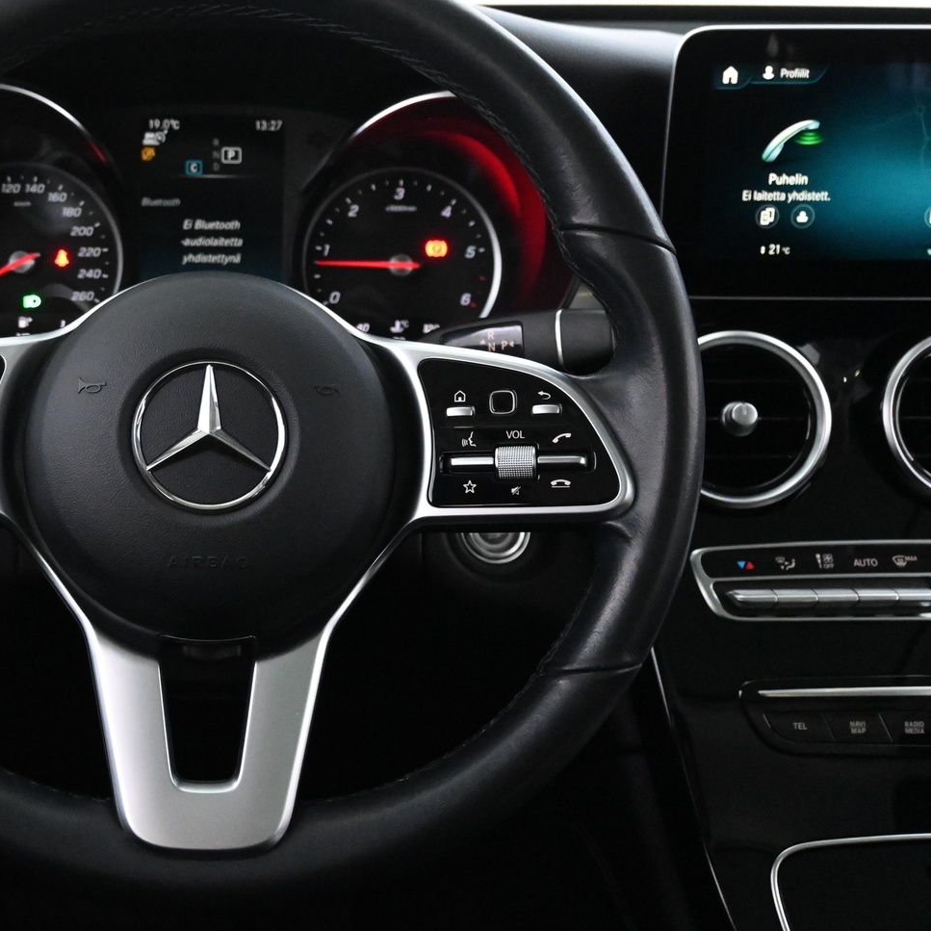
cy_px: 427
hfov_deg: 34.4
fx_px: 1463
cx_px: 203
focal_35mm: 48
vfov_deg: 35.3
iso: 7200
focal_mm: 22.5
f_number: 4
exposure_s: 1/40
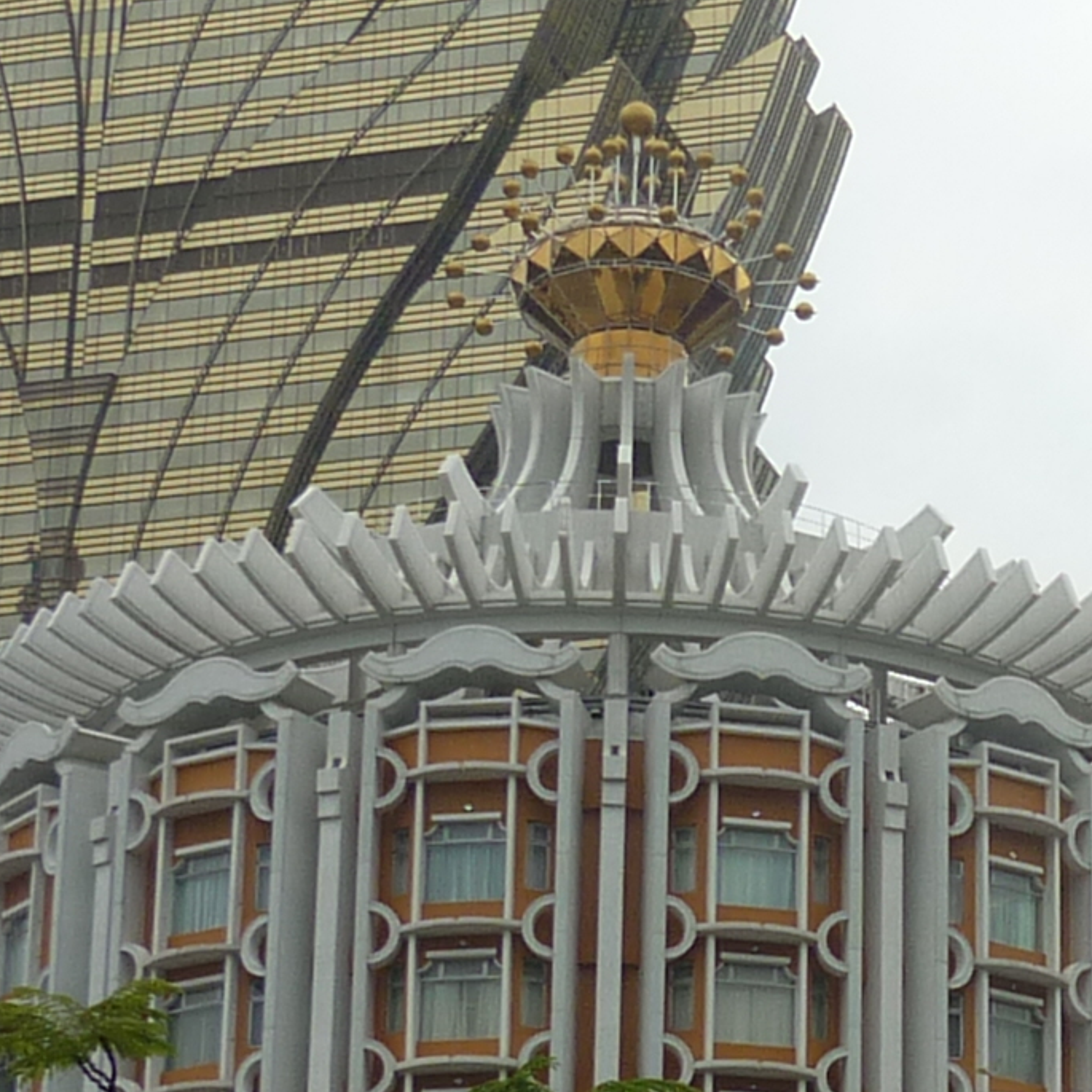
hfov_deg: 12.2
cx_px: 1379
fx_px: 4961
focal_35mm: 139
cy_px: 660
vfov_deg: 12.6
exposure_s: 1/320
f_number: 2.8
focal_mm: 5.5
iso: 80
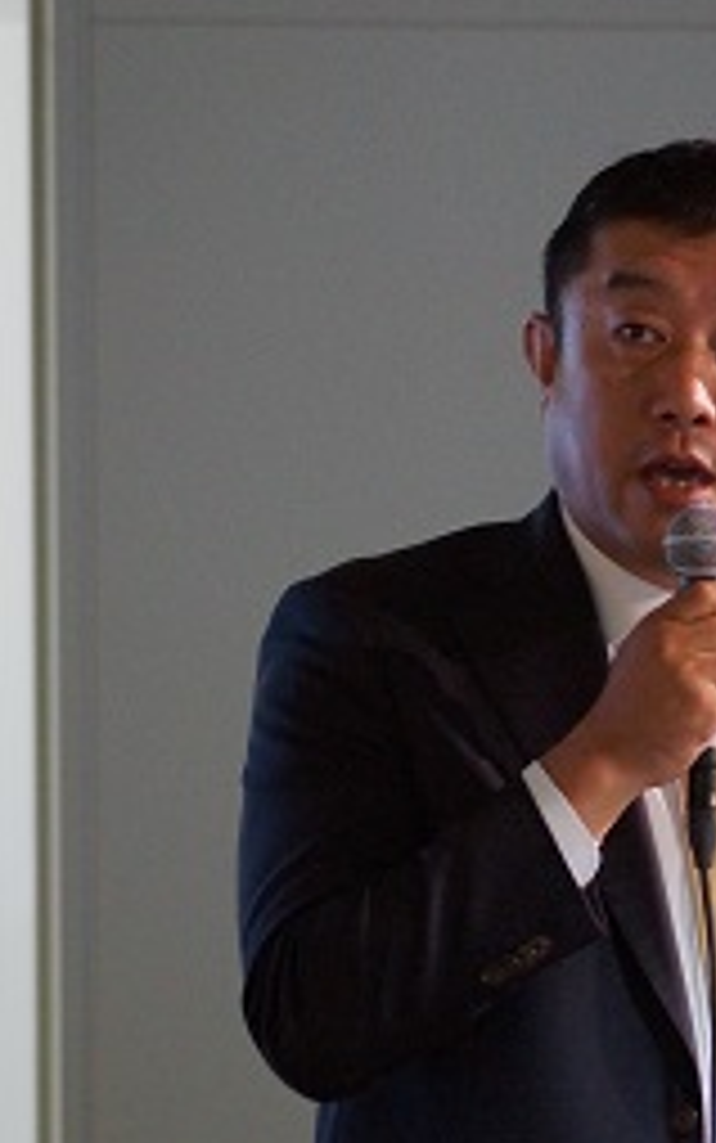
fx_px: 15281
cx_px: 599
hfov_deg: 2.7
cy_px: 731
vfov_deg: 4.3
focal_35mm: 490
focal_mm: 160
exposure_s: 1/200
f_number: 5
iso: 1600
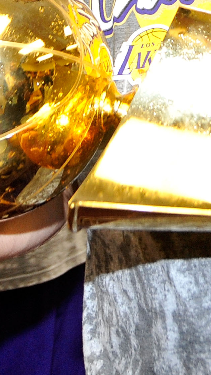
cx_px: 294
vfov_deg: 24.0
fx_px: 786
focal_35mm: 79
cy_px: -93
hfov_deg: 14.5
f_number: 3.5
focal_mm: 20
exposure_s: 1/160
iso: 1600
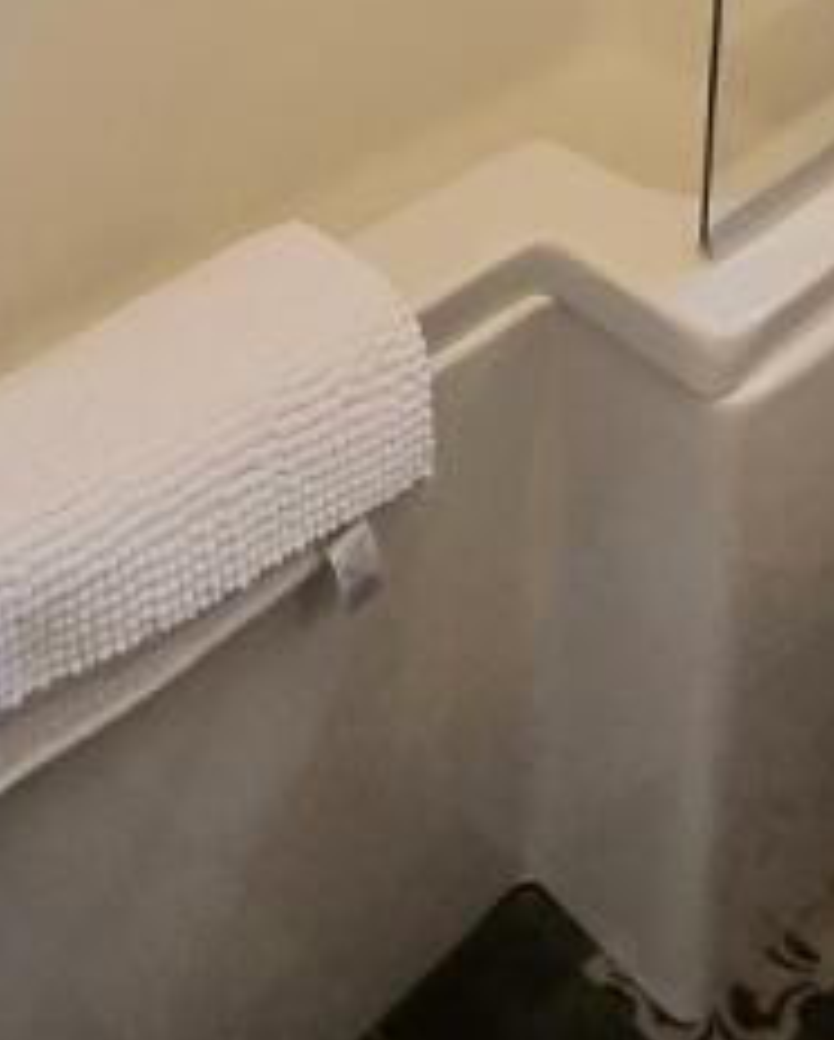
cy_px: -601
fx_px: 1726
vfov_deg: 24.4
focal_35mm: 56
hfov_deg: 27.2
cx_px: 462
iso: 320
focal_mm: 2.2
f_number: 2.2
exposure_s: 1/33
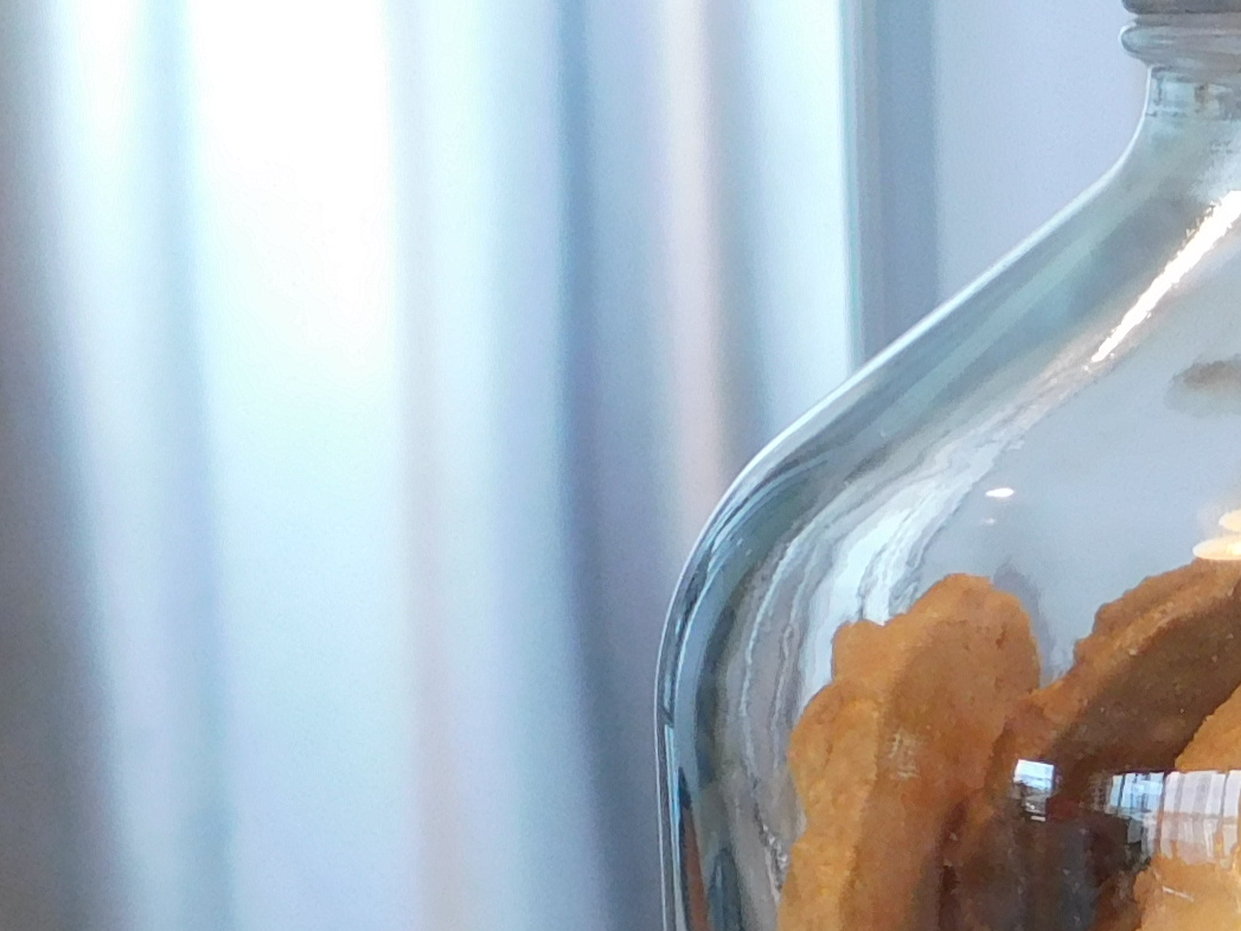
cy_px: 1324
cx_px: 1815
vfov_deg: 8.3
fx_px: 6309
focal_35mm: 176
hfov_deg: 10.9
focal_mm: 7.1
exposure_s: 1/40
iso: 125
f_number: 3.6
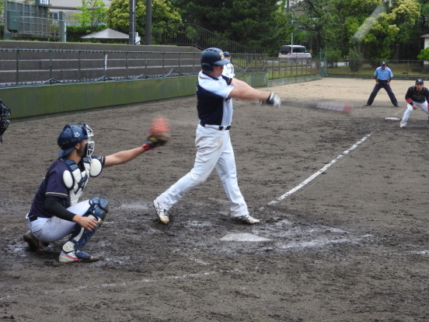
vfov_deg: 17.0
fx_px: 1078
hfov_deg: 22.5
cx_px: 232
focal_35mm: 87
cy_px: 156
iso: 110
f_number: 4.5
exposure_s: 1/60
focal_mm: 14.3
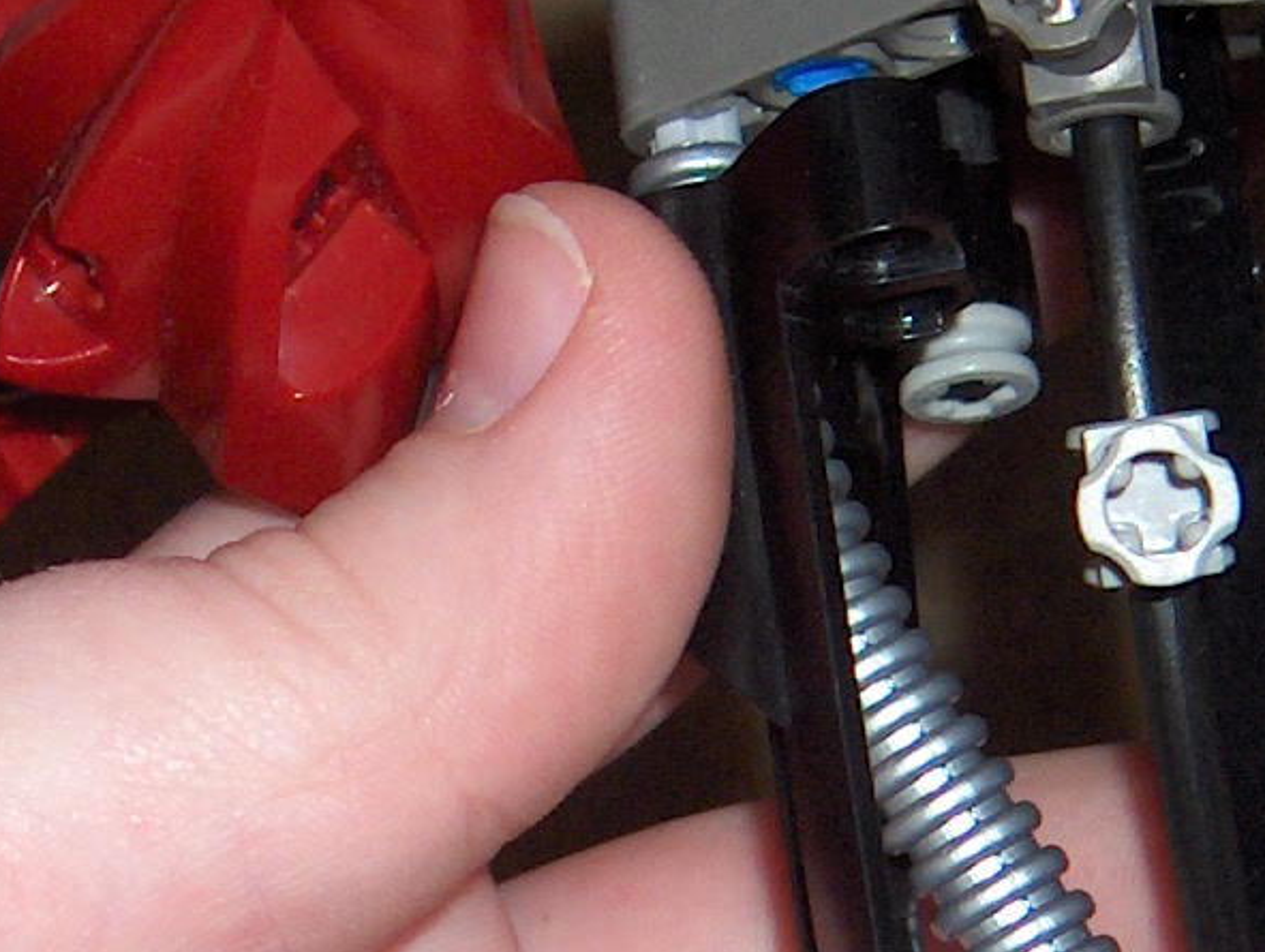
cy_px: 986
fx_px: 6258
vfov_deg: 8.6
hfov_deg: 11.5
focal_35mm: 171
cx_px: 980
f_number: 2.8
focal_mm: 8
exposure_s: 1/60
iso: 100
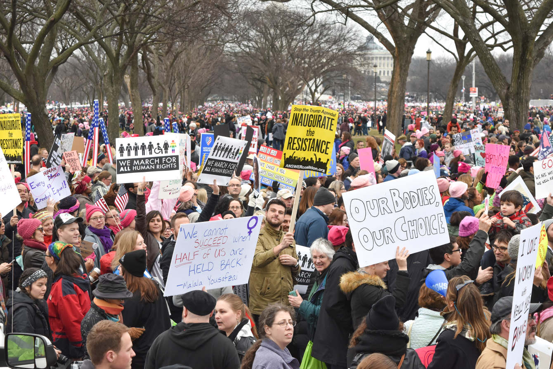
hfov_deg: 24.6
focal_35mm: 82
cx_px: 276
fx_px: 1267
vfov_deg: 16.5
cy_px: 184
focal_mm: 55
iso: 800
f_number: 5.6
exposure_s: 1/500
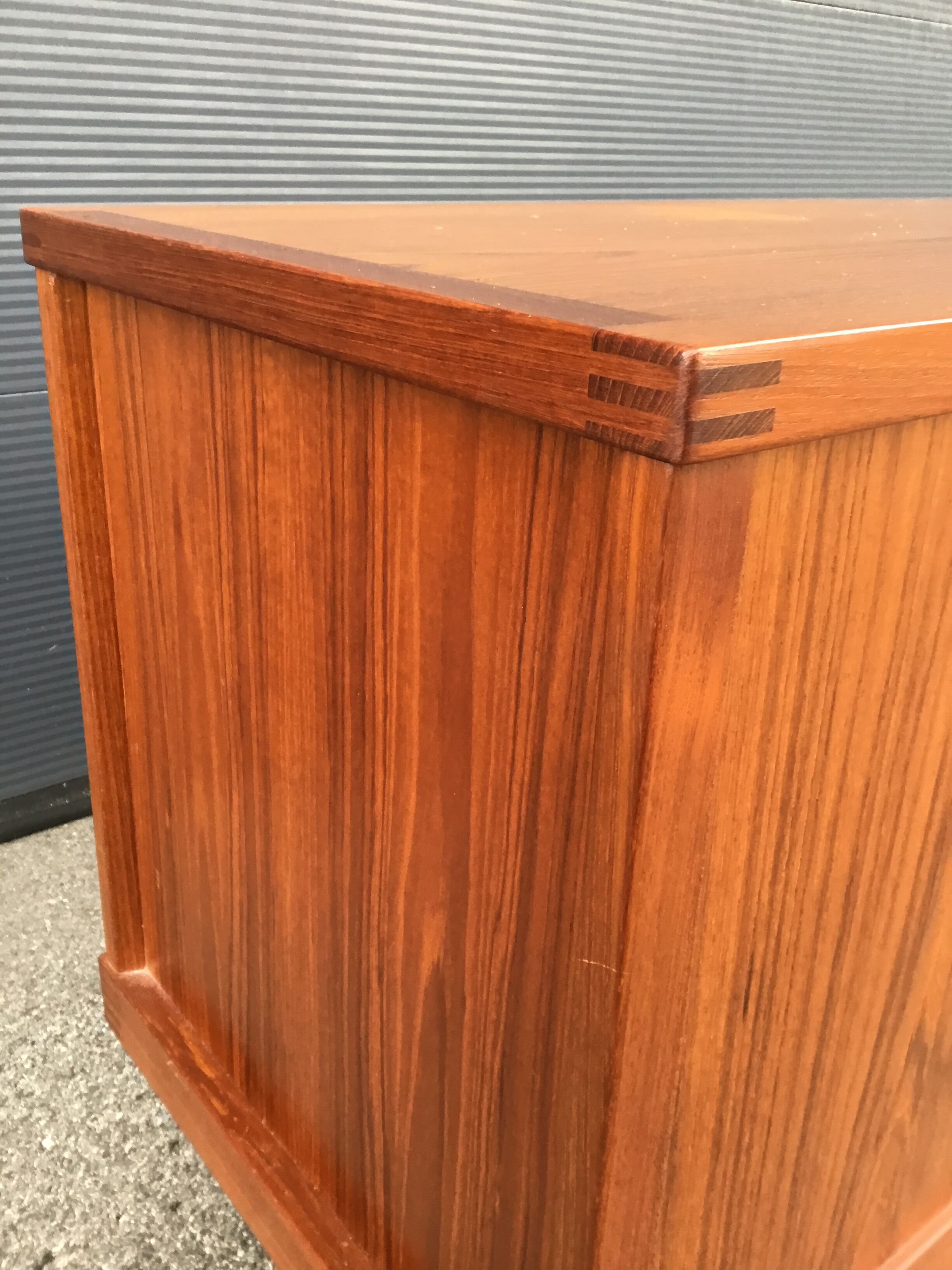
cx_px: 476
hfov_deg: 45.4
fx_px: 1137
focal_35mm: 31
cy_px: 635
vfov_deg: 58.4
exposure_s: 1/33
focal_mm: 3.3
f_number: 2.4
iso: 50
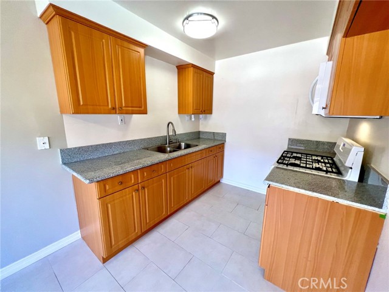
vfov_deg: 89.9
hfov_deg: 106.2
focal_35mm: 13
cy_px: 146
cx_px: 194
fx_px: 146
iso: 200
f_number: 1.8
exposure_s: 1/120
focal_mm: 1.57
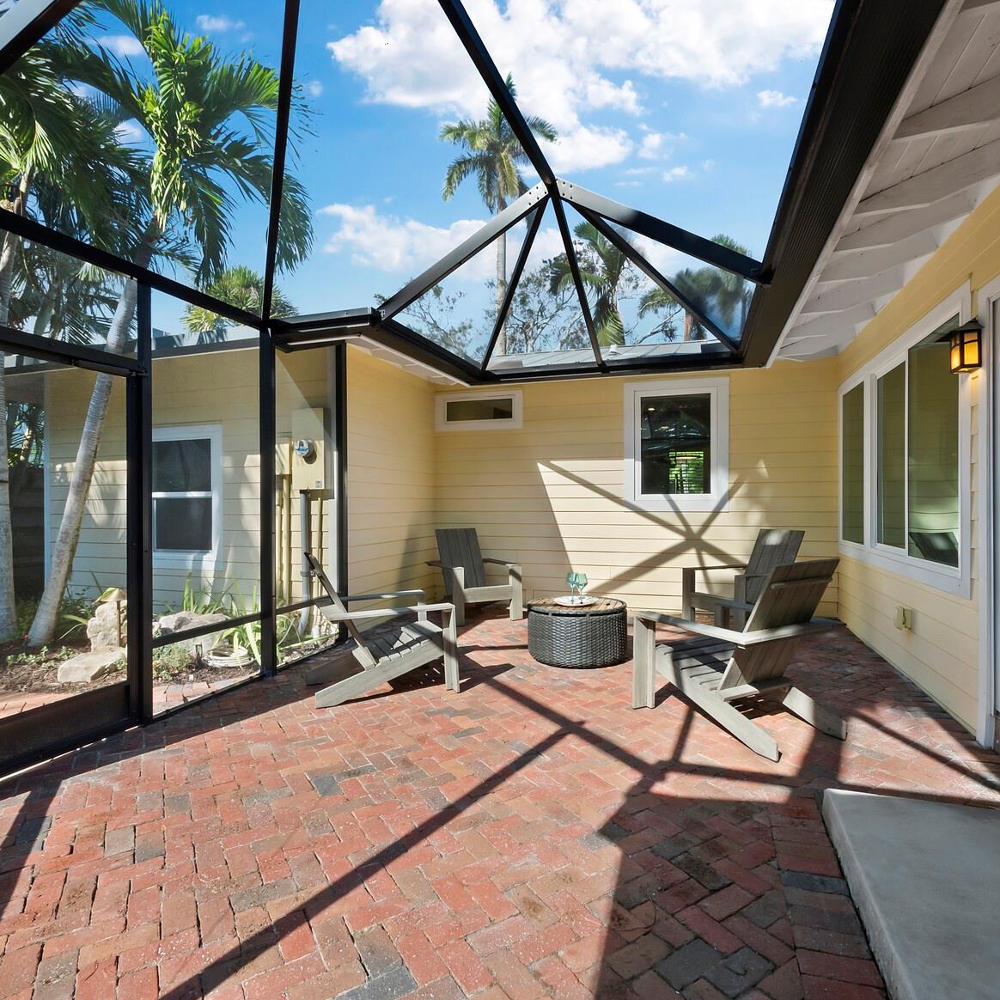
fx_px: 556
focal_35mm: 17
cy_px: 496
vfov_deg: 84.0
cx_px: 508
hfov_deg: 84.0
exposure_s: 1/30
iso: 400
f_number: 11
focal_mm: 7
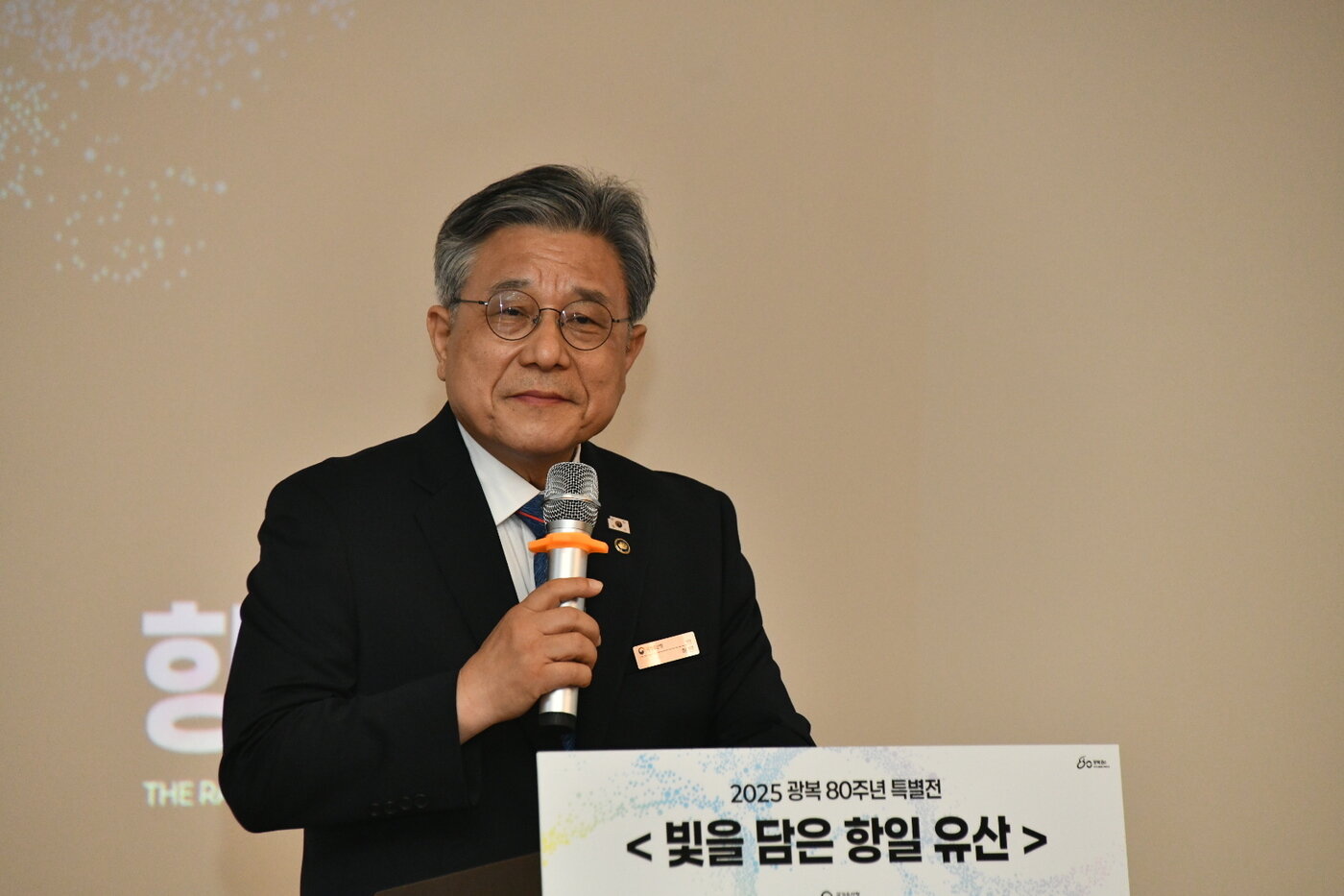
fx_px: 7092
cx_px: 672
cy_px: 448
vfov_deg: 7.2
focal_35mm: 190
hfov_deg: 10.8
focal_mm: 190
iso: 3200
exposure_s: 1/160
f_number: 6
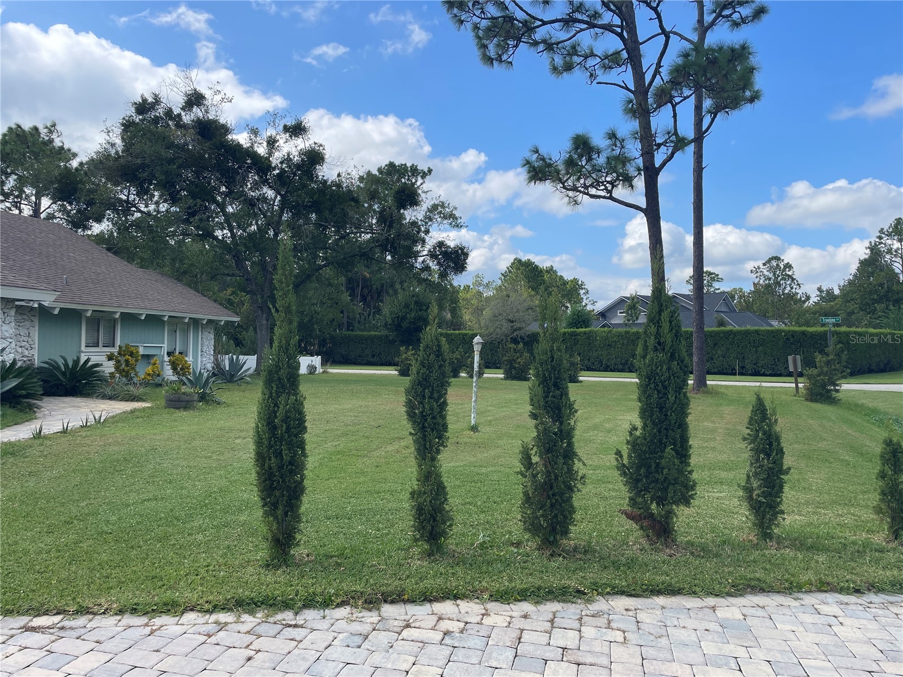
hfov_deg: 67.3
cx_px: 452
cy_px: 338
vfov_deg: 53.1
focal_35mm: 26
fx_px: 678
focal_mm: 4.2
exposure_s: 1/2817
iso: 32
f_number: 1.6
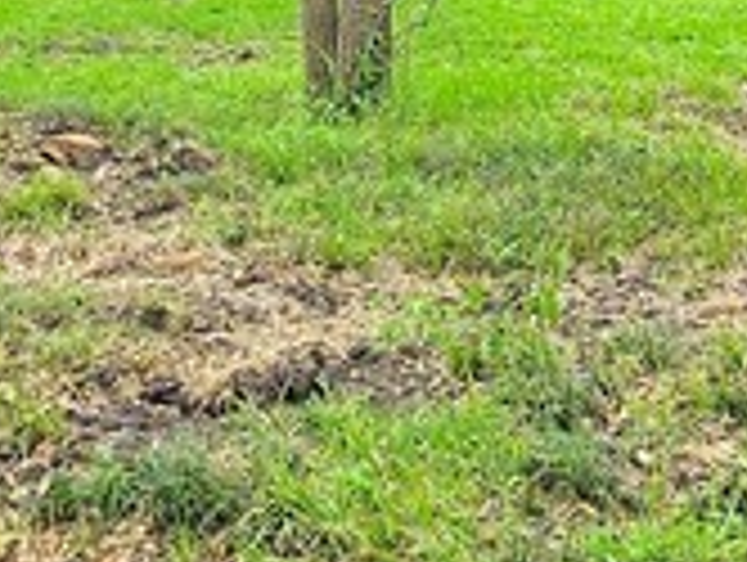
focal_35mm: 80
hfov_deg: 23.8
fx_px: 1729
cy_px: -148
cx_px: 81
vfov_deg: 17.4
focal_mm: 1.7
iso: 25
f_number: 2.2
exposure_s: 1/122
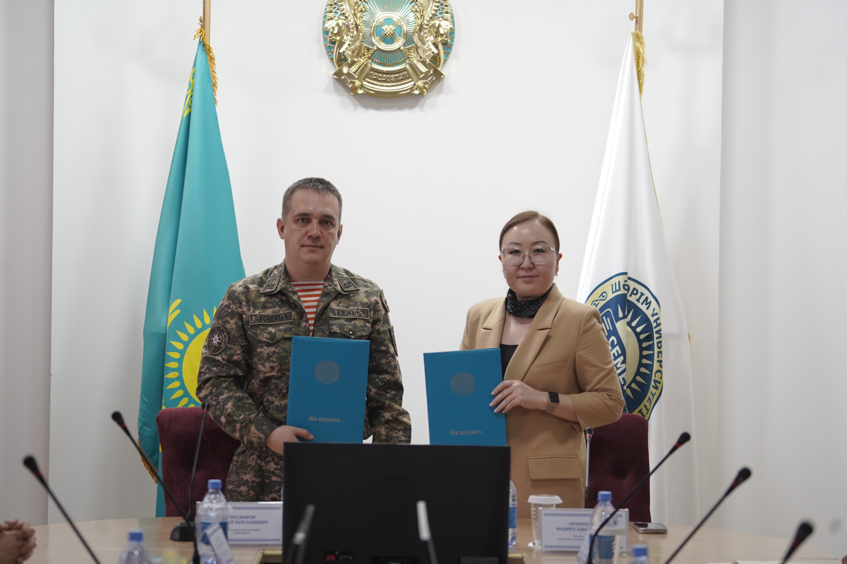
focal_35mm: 101
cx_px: 424
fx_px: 2376
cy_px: 282
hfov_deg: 20.2
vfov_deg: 13.6
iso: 1250
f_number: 4
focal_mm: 101
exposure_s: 1/160
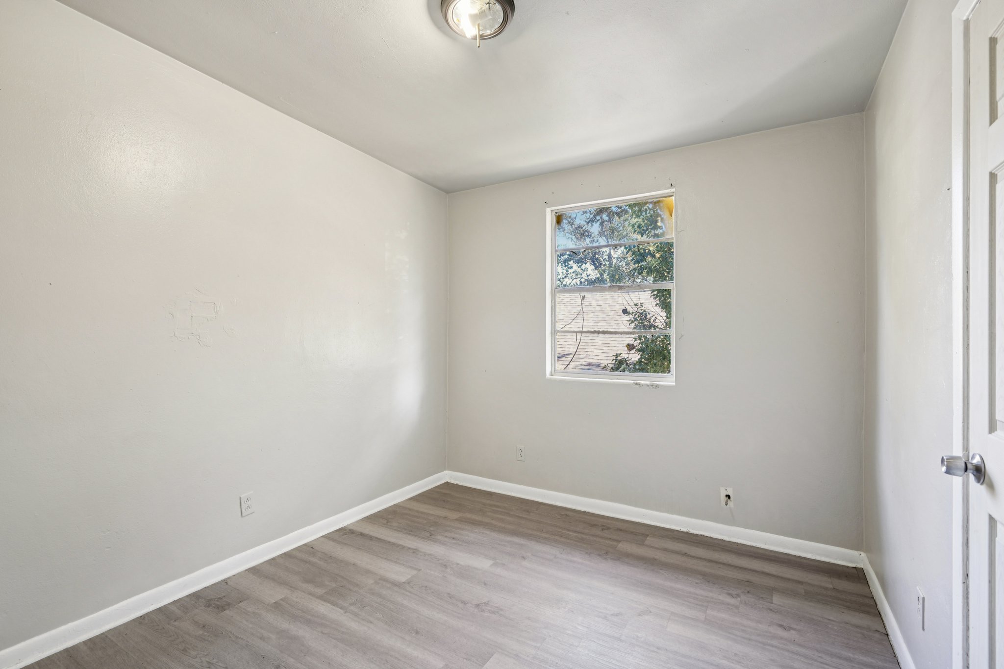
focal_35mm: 16
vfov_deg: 73.7
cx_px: 502
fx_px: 446
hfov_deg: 96.7
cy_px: 334
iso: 100
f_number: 8
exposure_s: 1/1.25
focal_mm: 16
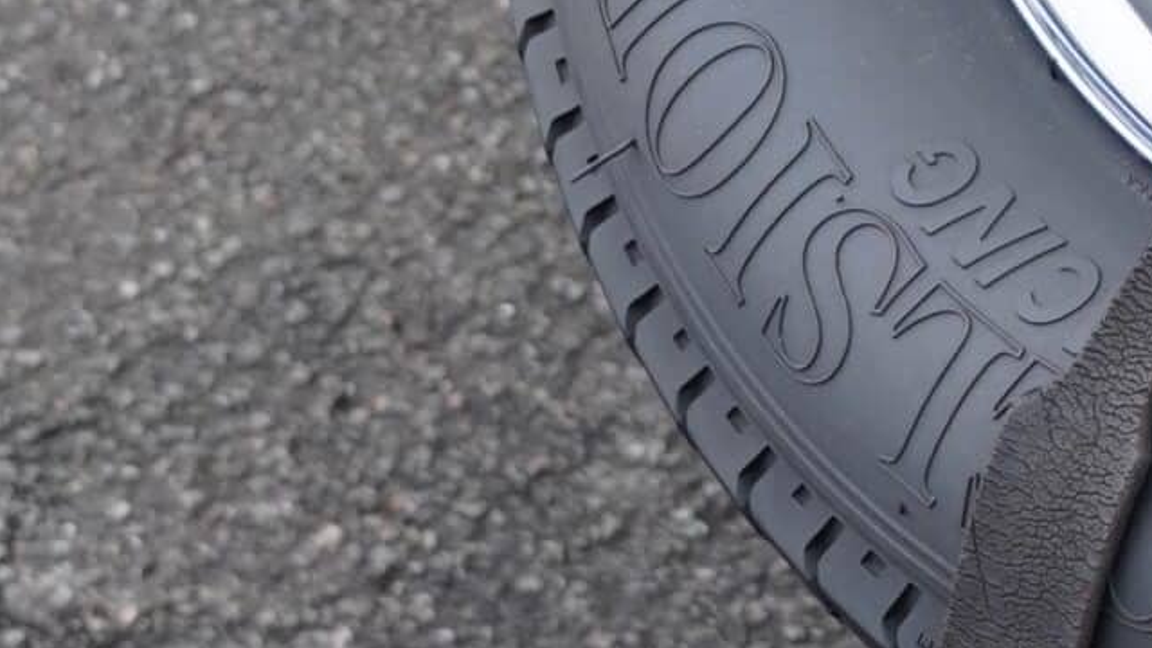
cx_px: 1955
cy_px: -544
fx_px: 6140
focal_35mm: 201
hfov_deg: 10.2
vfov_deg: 5.9
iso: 400
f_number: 4
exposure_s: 1/160
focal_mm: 32
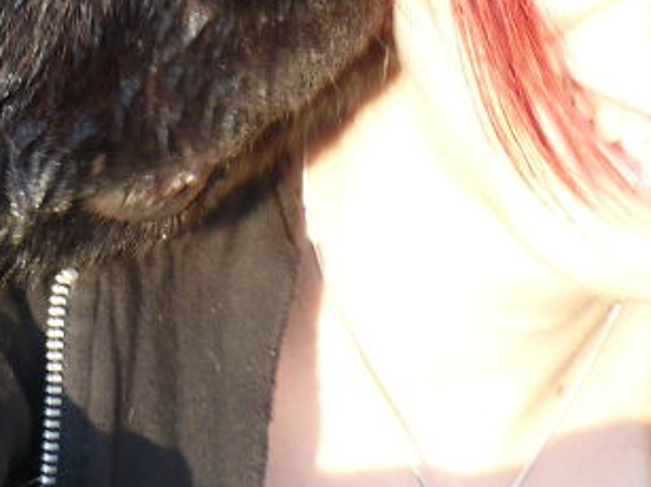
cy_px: -277
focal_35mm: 92
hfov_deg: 21.1
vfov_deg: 14.8
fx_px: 1730
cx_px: 137
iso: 100
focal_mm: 5.8
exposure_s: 1/80
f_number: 2.8
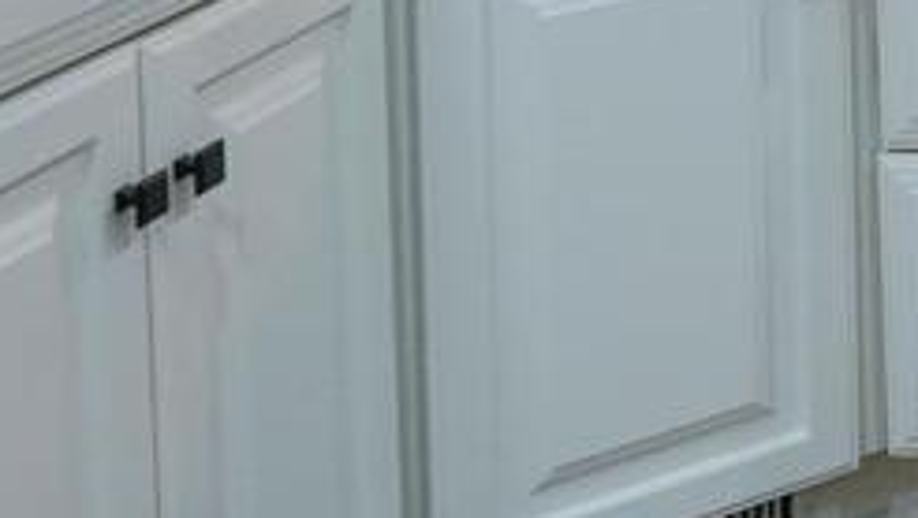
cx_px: 1694
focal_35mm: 98
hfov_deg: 17.3
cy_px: -641
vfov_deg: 10.9
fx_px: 2388
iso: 800
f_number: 4
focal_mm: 16
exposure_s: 1/160
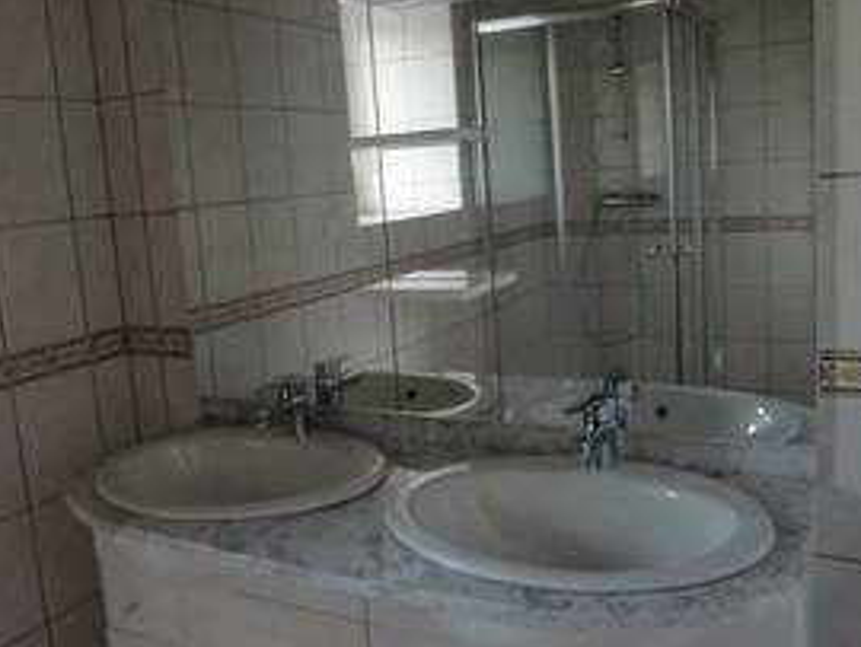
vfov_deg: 44.2
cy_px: 293
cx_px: 411
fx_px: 797
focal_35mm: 32
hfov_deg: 56.8
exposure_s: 1/30
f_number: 3.2
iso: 400
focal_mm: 4.3
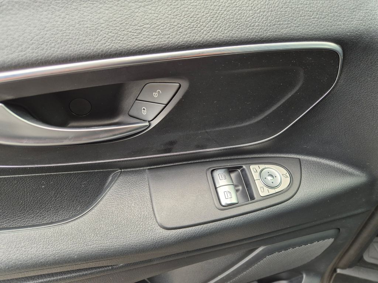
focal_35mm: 23
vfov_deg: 58.9
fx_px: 251
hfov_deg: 73.9
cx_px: 189
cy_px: 142
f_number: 1.8
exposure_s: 1/180
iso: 125
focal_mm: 5.4
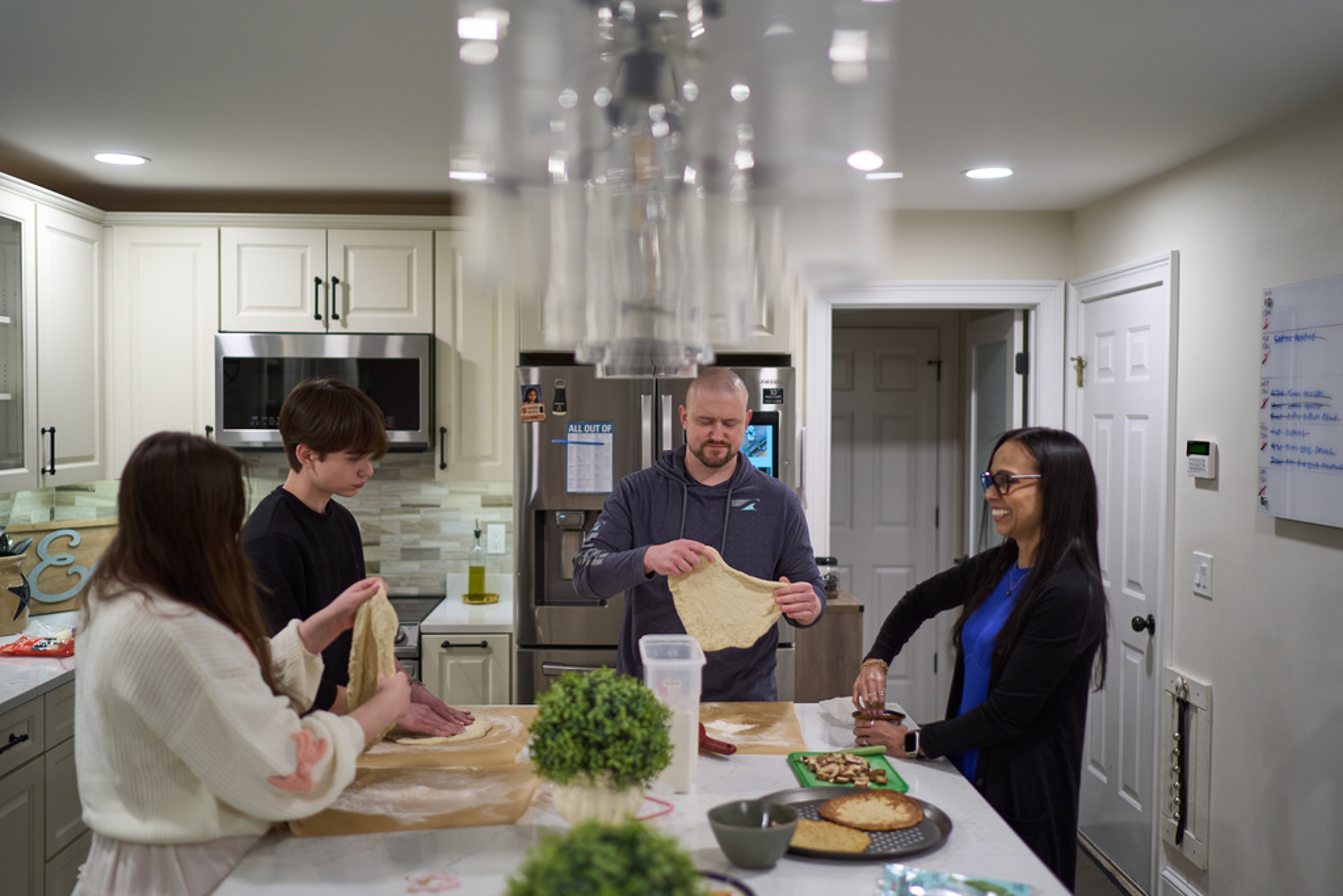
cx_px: 672
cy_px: 448
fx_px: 1306
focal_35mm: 35
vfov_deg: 37.9
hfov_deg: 54.4
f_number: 1.4
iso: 250
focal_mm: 35
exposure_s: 1/125
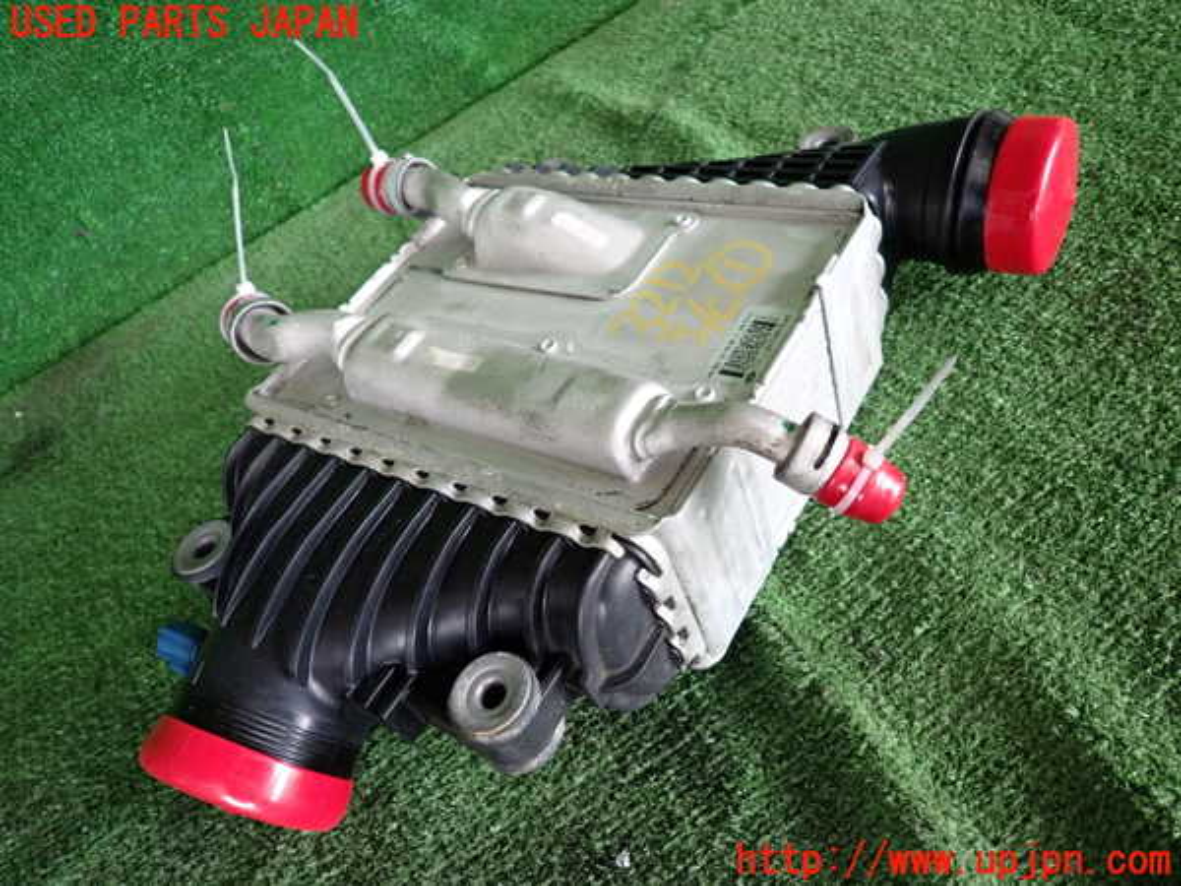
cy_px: 443
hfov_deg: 69.4
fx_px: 853
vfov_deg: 54.9
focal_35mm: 25
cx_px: 590
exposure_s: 1/125
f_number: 2
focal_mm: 4.5
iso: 250
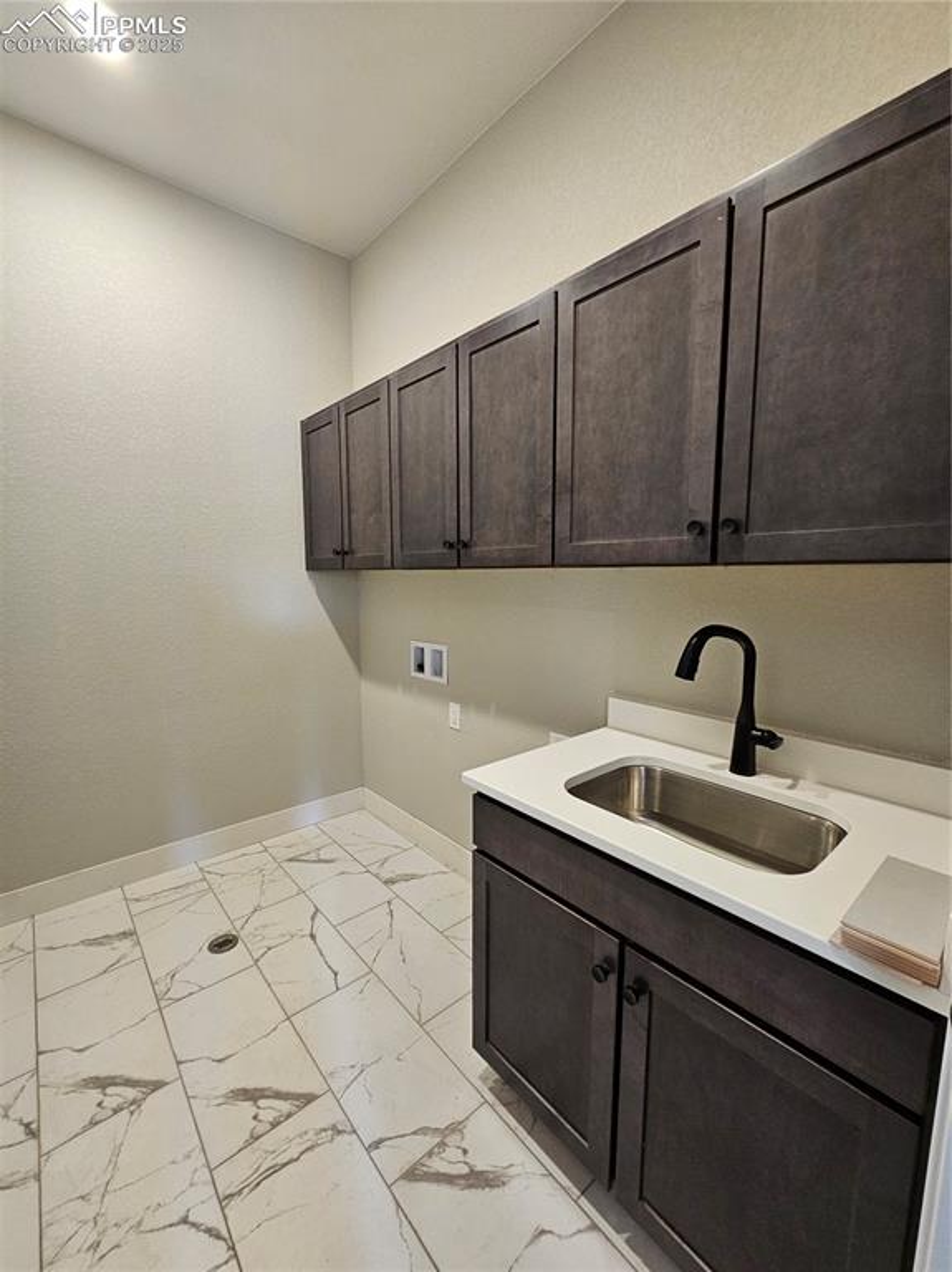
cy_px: 636
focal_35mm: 13
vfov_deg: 106.2
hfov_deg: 89.9
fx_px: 477
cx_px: 476
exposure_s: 1/40
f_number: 2.2
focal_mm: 2.2
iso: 320
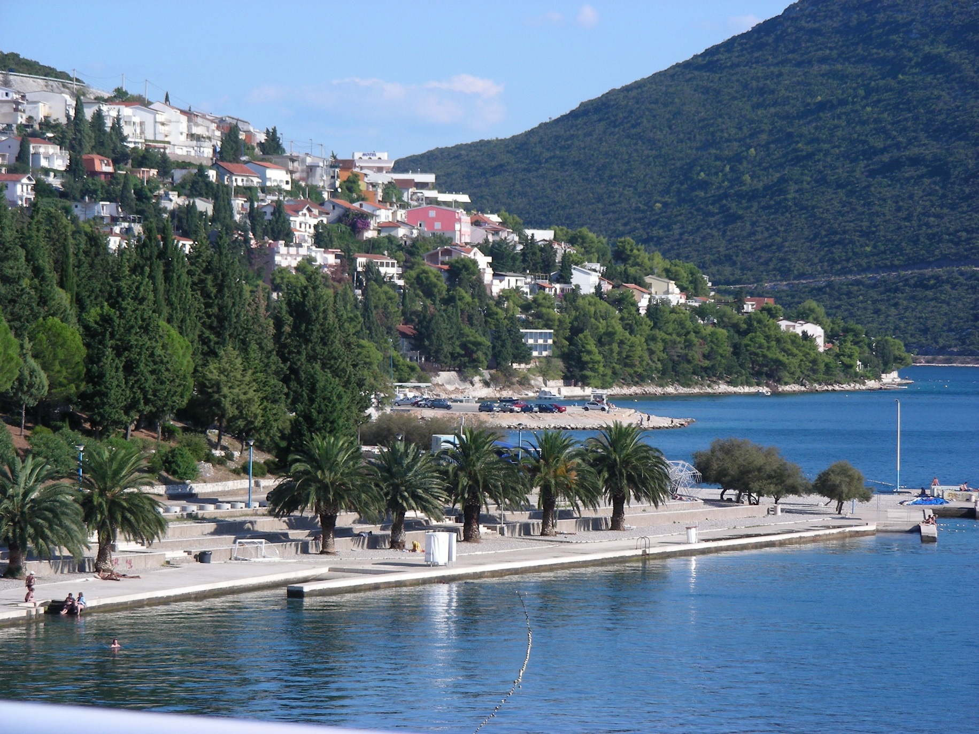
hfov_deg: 13.3
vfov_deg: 10.0
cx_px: 490
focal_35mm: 148
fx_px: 4185
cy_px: 367
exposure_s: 1/362
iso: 50
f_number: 4
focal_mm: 24.7
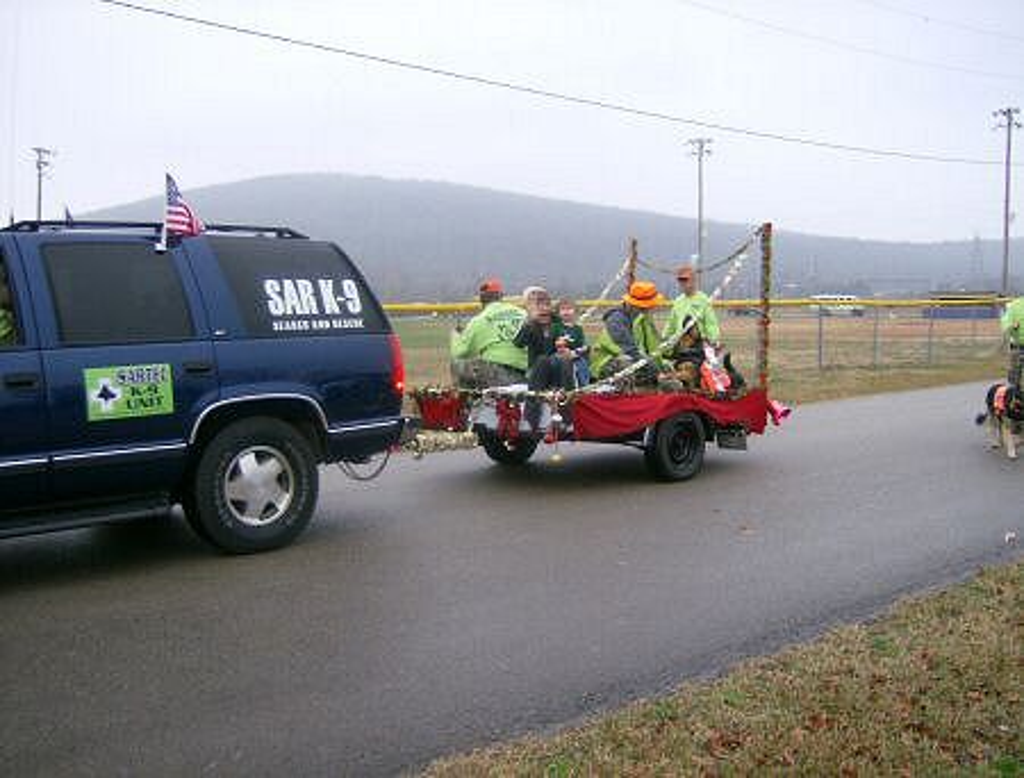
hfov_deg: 51.1
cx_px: 512
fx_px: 1070
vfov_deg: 40.0
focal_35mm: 36
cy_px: 389
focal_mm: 6
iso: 100
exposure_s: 1/118
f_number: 2.8
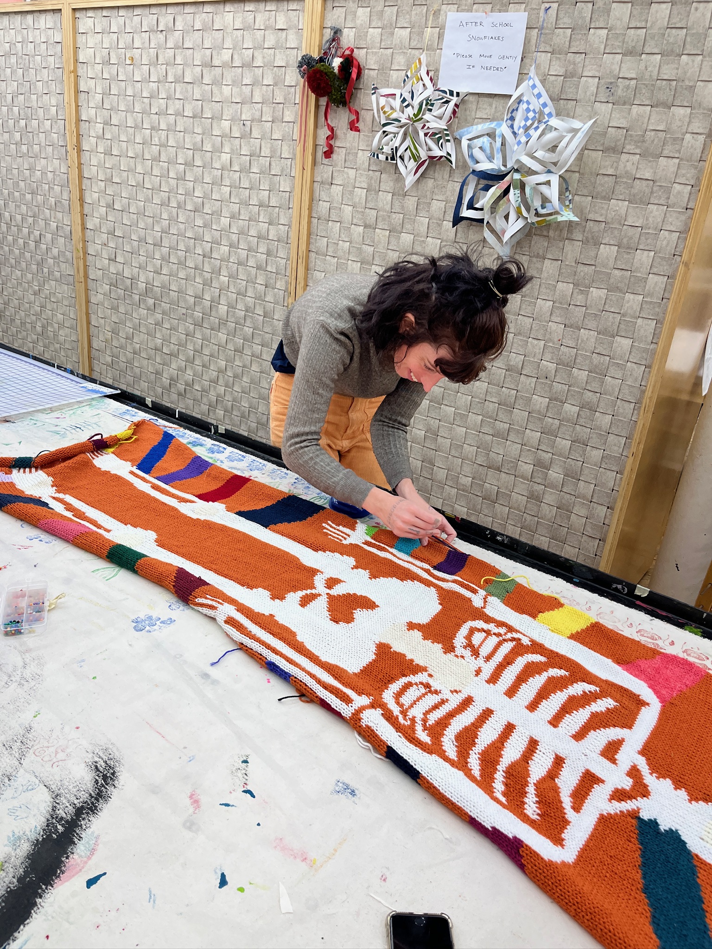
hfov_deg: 53.1
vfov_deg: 67.3
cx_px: 356
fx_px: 713
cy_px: 474
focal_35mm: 26
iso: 80
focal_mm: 5.1
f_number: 1.6
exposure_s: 1/120
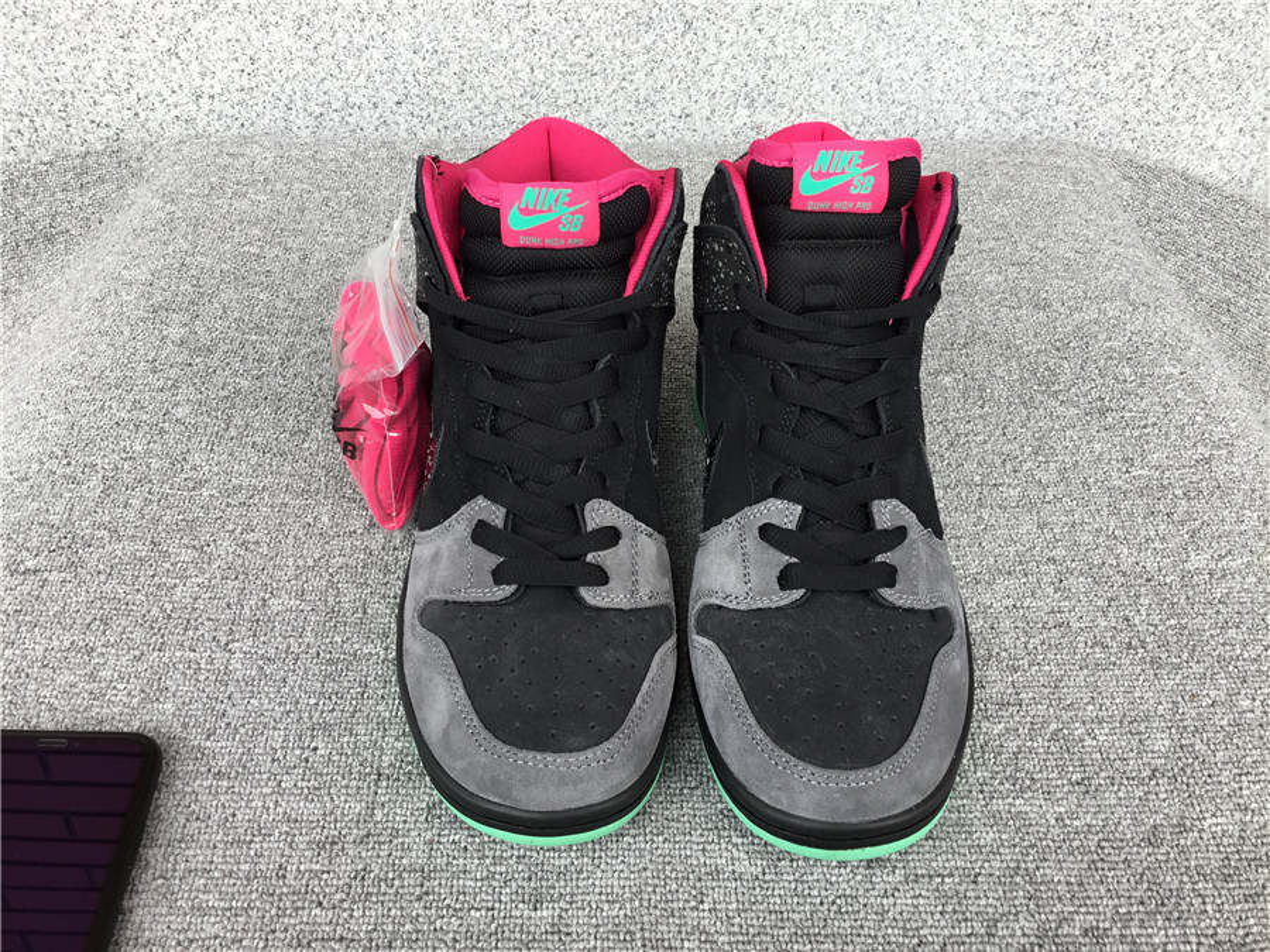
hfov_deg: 58.4
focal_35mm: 31
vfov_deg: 45.4
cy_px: 476
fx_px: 1137
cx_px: 635
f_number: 2.4
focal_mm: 3.3
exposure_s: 1/127
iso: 25
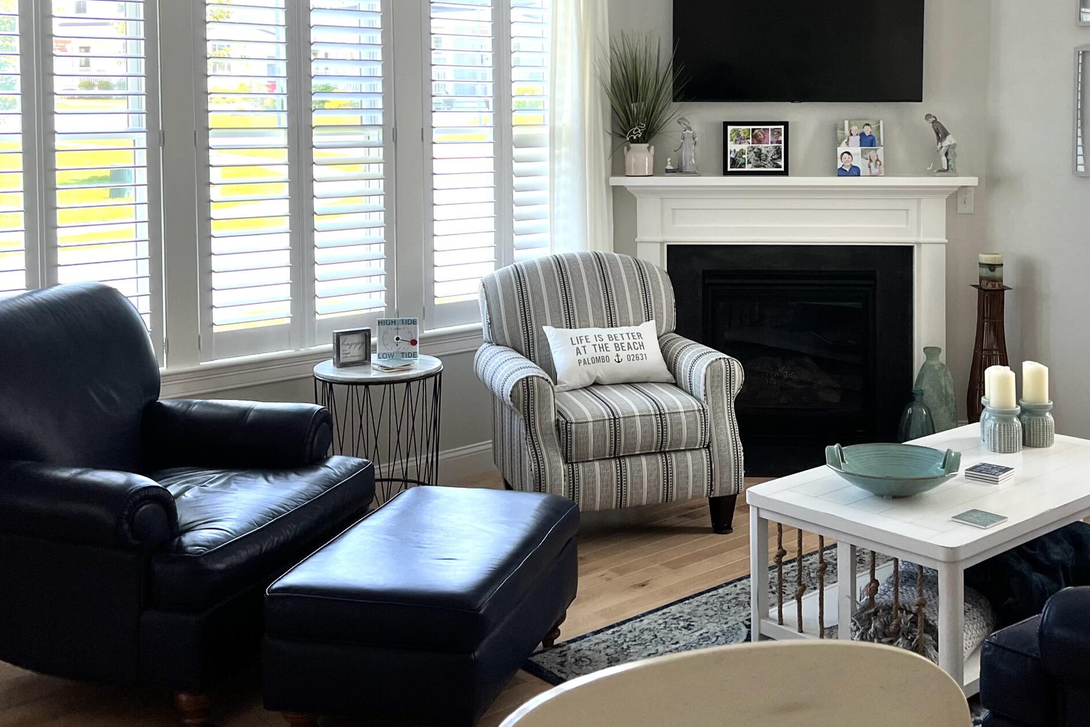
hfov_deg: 45.2
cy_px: 148
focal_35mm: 43
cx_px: 649
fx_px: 1302
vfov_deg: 30.5
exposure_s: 1/121
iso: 80
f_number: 1.5
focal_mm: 5.7
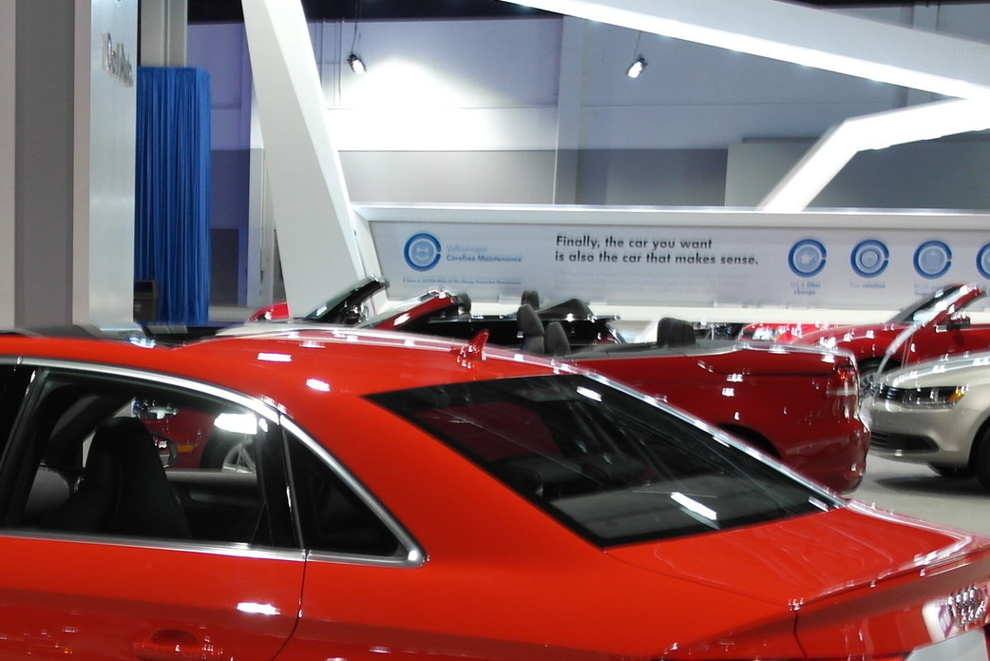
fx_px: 1980
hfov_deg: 27.6
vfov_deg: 18.4
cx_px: 212
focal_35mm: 72
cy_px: 668
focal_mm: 20
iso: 400
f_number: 3.5
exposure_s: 1/20
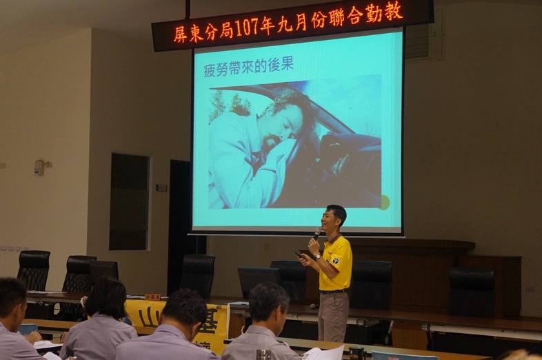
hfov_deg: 27.6
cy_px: 180
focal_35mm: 74
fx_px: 1105
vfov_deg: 18.5
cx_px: 271
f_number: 5
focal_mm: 49
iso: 2000
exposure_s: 1/160
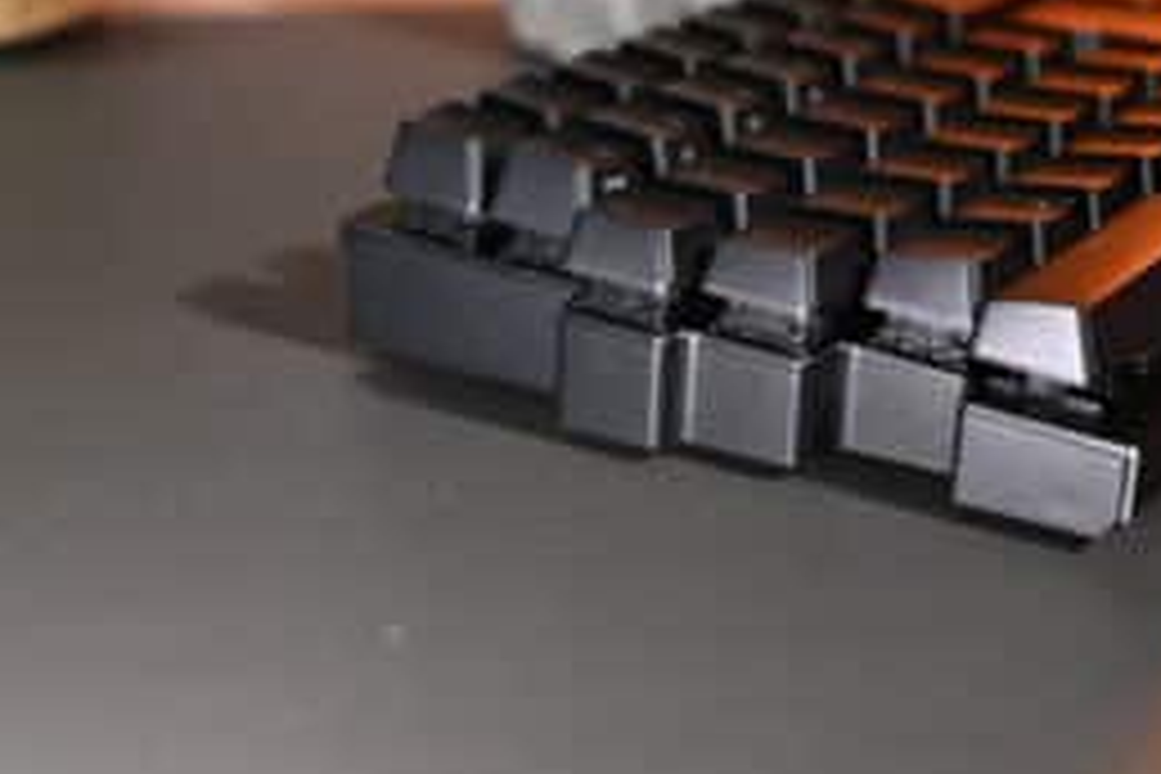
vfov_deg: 17.7
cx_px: 657
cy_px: 310
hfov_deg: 26.3
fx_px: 2483
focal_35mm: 77
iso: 360
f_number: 5.6
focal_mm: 51
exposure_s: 1/50
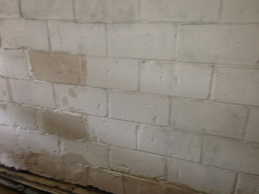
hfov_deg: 55.4
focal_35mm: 33
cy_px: 97
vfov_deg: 42.9
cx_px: 130
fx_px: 247
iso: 80
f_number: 2.4
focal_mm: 4.13
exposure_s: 1/20
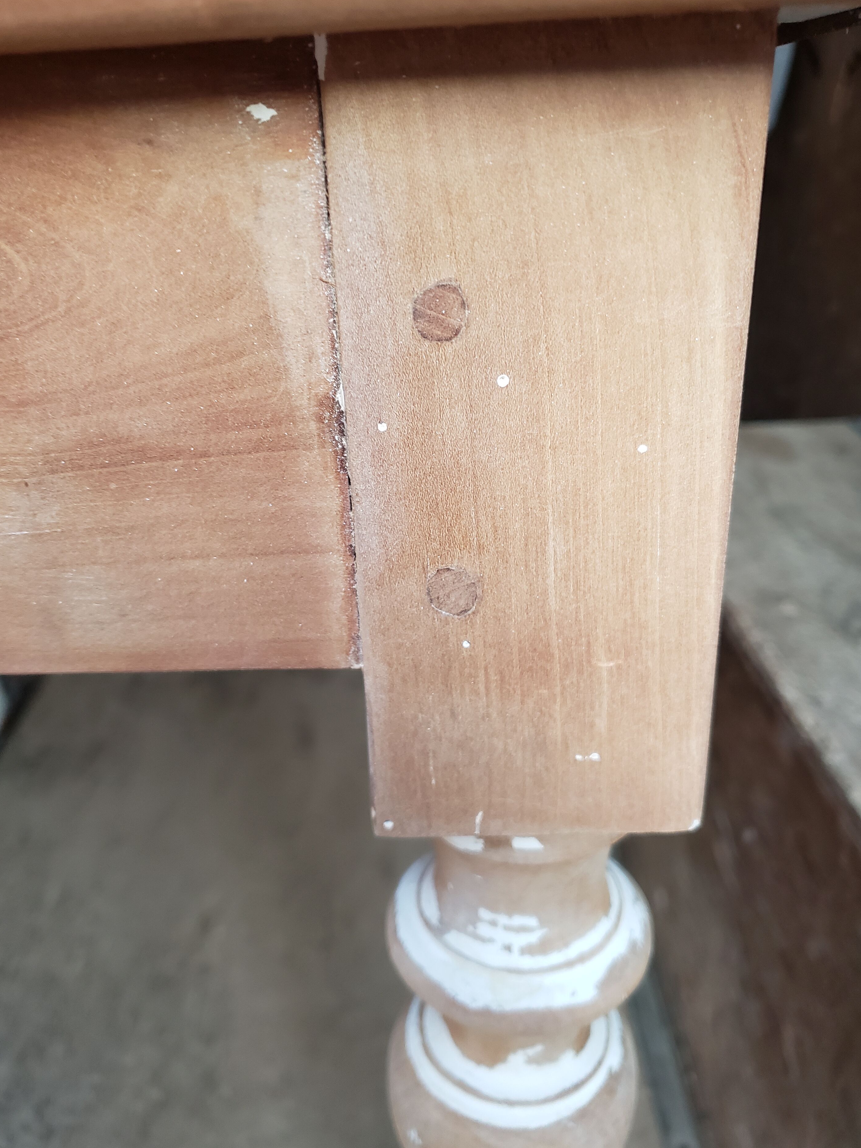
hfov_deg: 49.7
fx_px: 929
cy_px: 551
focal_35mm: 28
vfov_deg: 63.4
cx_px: 412
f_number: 1.5
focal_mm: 4.3
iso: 250
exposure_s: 1/37
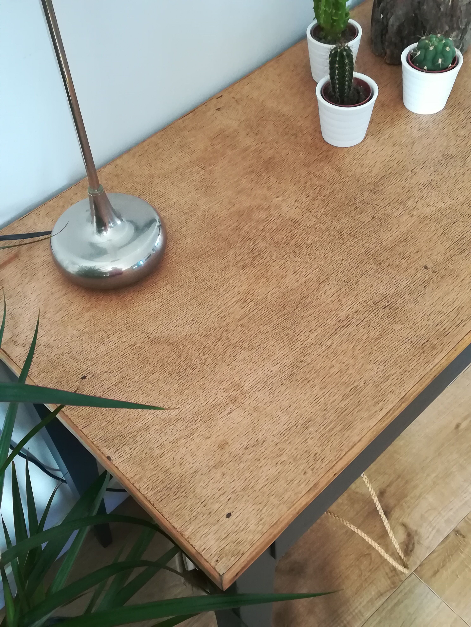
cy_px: 314
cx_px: 236
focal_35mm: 37
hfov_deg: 38.7
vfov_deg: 50.1
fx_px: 671
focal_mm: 3.83
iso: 400
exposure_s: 1/24
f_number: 2.2
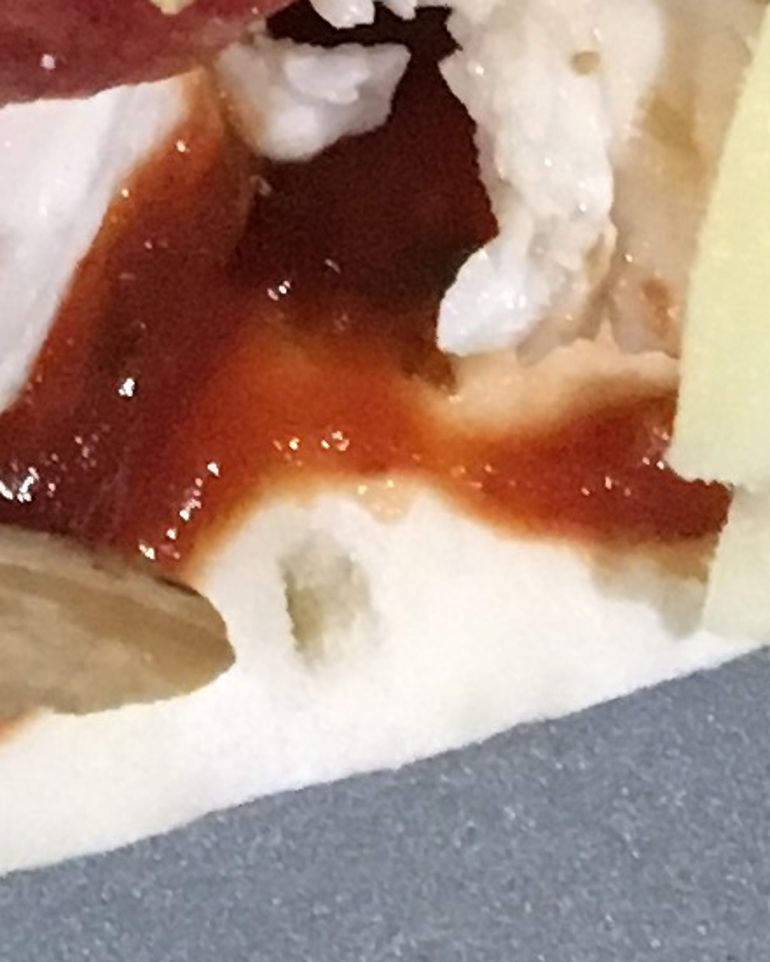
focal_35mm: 207
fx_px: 5895
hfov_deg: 7.0
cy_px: -1638
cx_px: -1145
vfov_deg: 8.3
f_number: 2.2
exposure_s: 1/25
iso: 200
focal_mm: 4.15
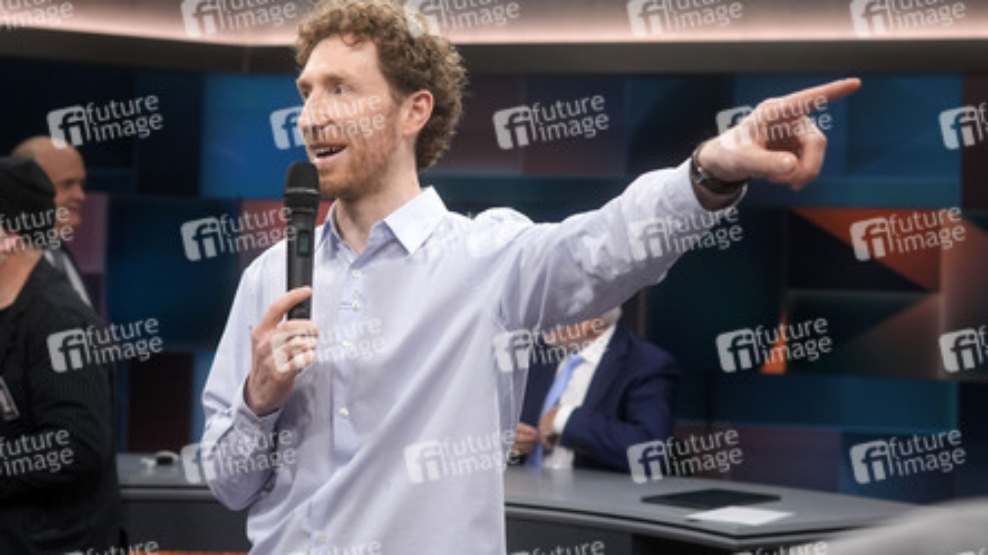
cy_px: 290
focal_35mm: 48
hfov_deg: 42.9
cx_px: 492
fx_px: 1257
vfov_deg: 24.9
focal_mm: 30
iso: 640
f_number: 2.2
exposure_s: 1/400
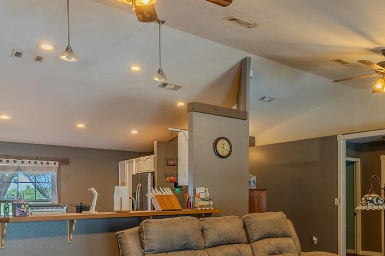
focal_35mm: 36
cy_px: 197
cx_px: 298
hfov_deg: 50.5
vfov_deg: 35.9
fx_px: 385
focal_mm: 17
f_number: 8
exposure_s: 1/40
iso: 100
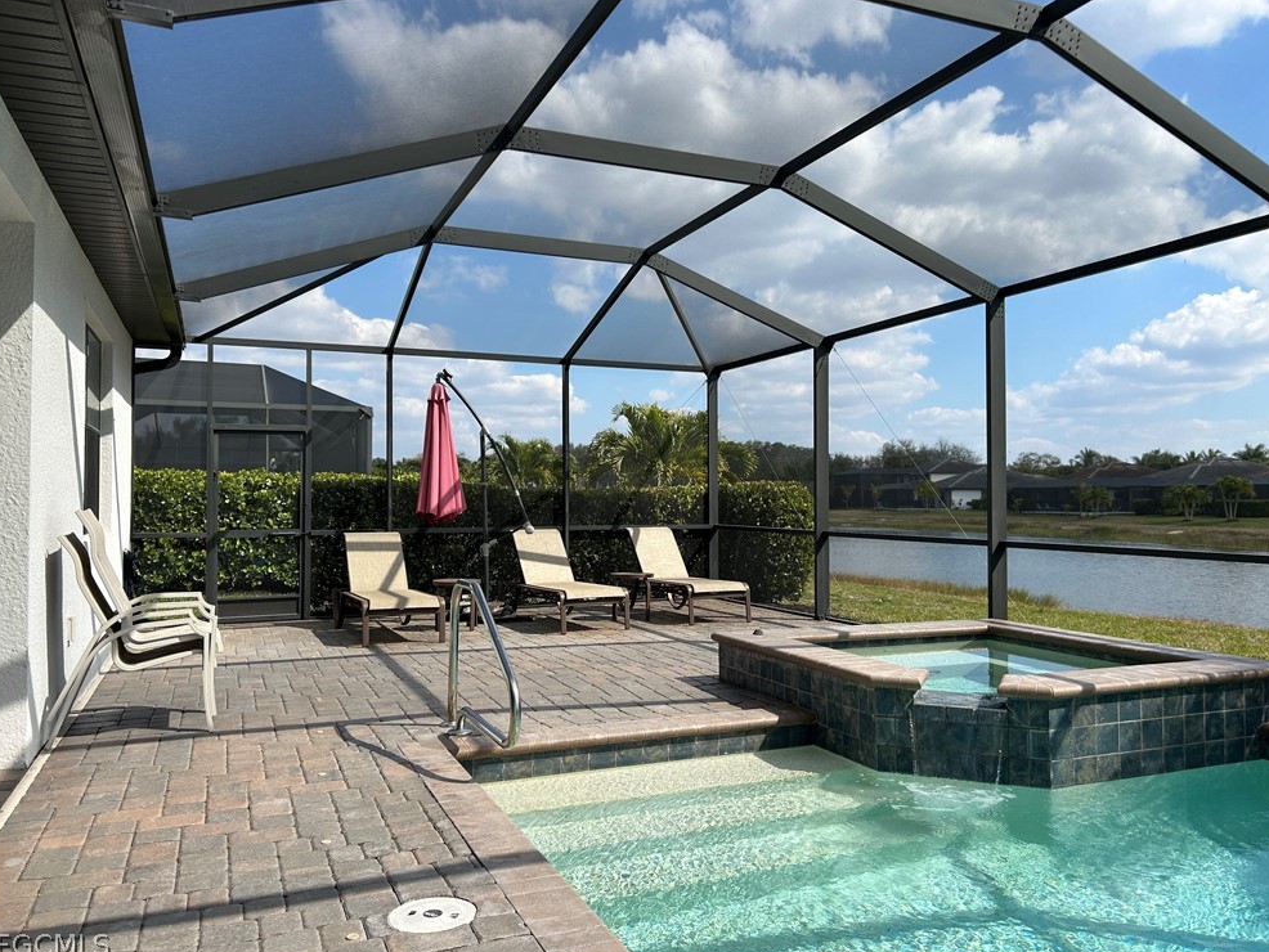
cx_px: 647
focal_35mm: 27
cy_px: 472
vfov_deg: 51.4
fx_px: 990
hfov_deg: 65.3
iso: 50
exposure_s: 1/3165
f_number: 1.5
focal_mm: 5.7
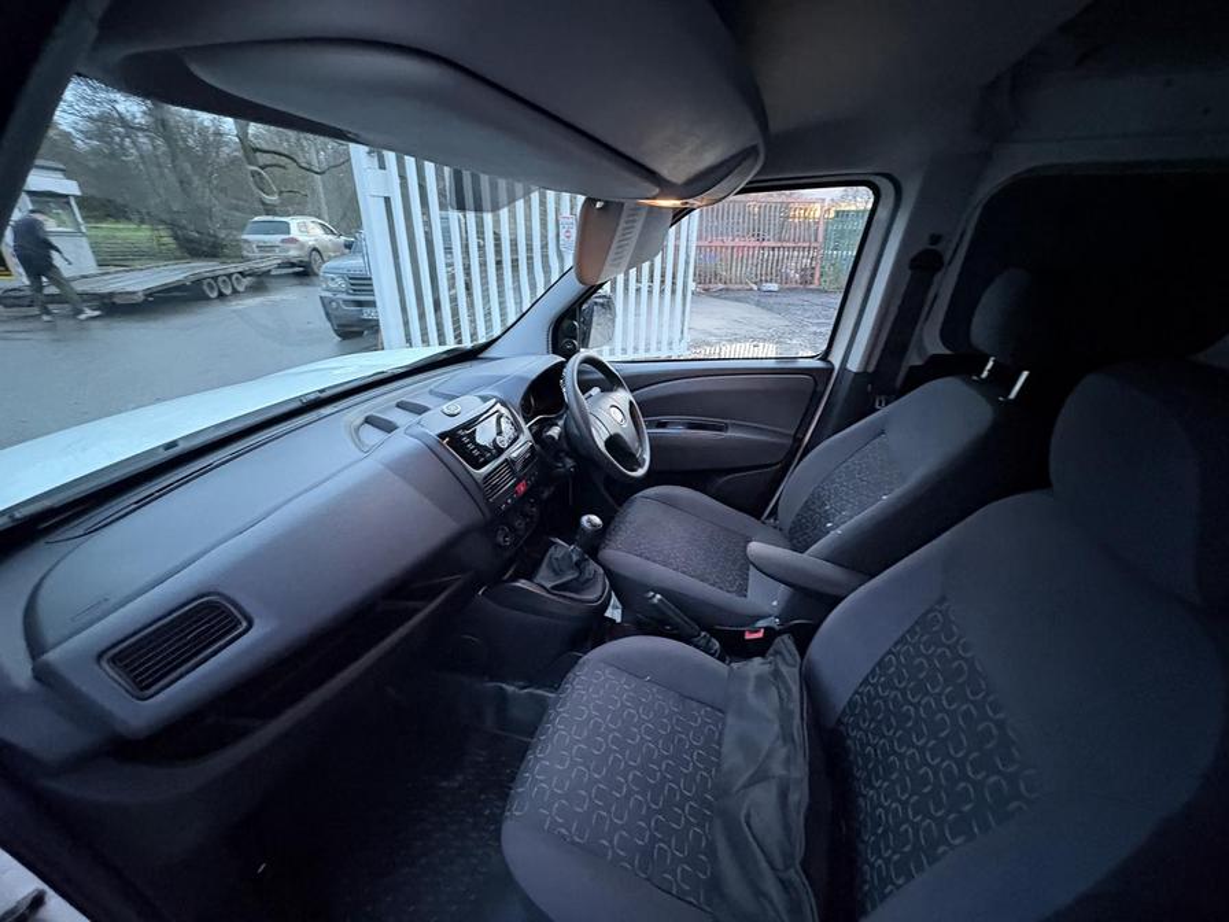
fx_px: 497
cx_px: 614
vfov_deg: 85.7
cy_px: 461
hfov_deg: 102.1
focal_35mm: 14
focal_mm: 2.22
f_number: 2.2
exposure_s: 1/40
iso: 1000
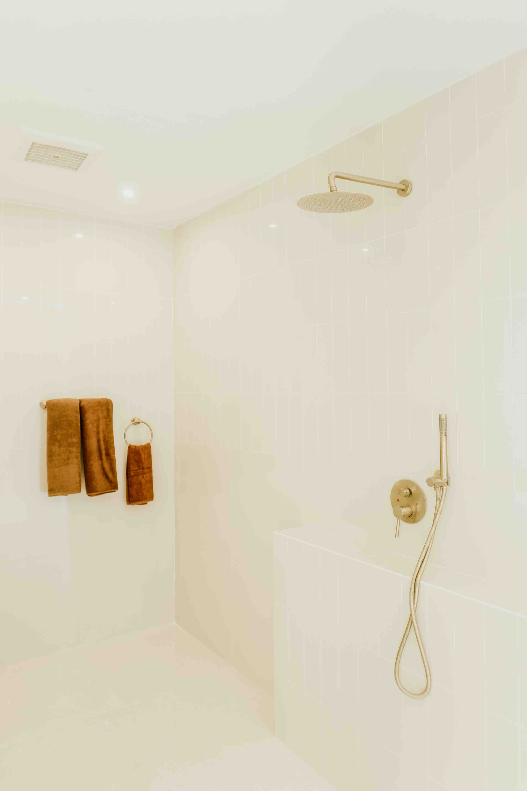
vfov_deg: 73.7
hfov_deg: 53.1
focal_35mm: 24
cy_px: 396
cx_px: 264
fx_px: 527
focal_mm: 16
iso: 200
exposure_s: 1/3
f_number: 4
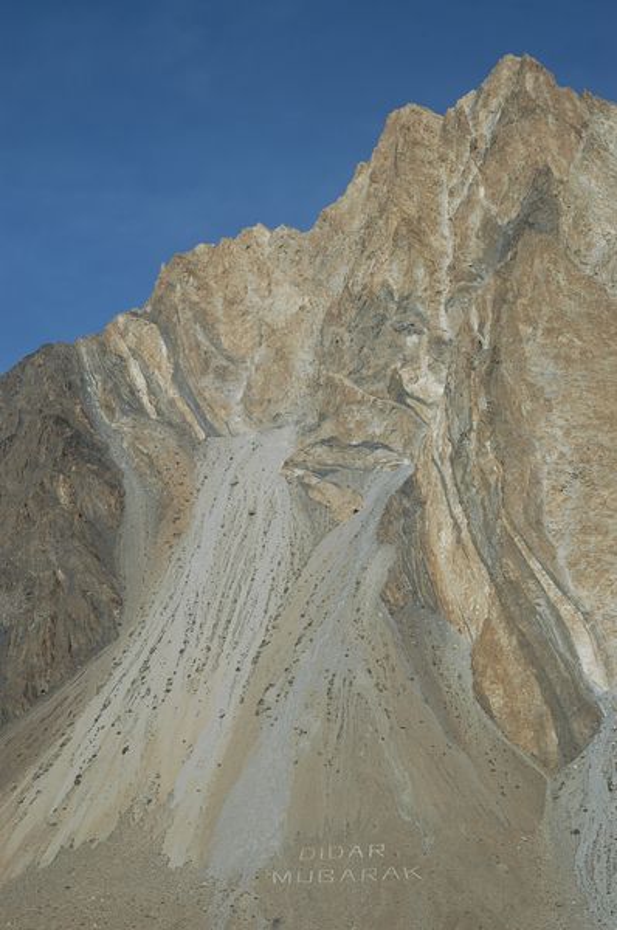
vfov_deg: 27.0
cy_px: 465
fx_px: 1935
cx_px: 308
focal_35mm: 75
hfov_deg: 18.1
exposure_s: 1/1600
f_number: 5.6
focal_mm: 50
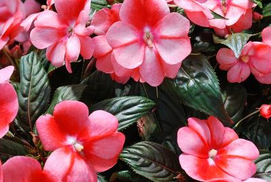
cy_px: 91
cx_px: 136
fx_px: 543
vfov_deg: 19.0
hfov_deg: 28.0
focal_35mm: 72
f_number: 8
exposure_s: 1/60
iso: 100
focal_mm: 48
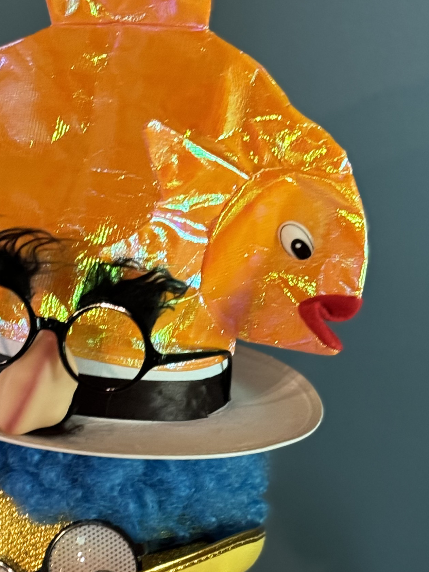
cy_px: 536
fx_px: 1901
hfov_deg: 12.8
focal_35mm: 115
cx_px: 123
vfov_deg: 16.8
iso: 500
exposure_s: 1/30
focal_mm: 6.76
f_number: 1.78
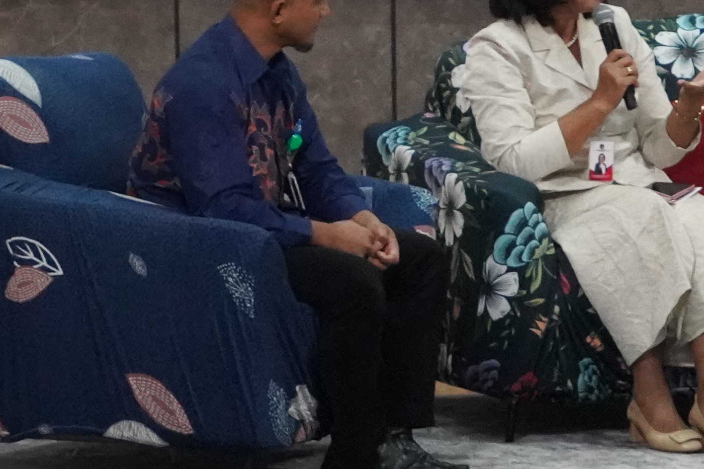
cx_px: -287
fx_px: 4889
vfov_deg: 5.5
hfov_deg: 8.1
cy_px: -81
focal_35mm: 250
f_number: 7.1
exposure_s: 1/160
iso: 10000
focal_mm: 59
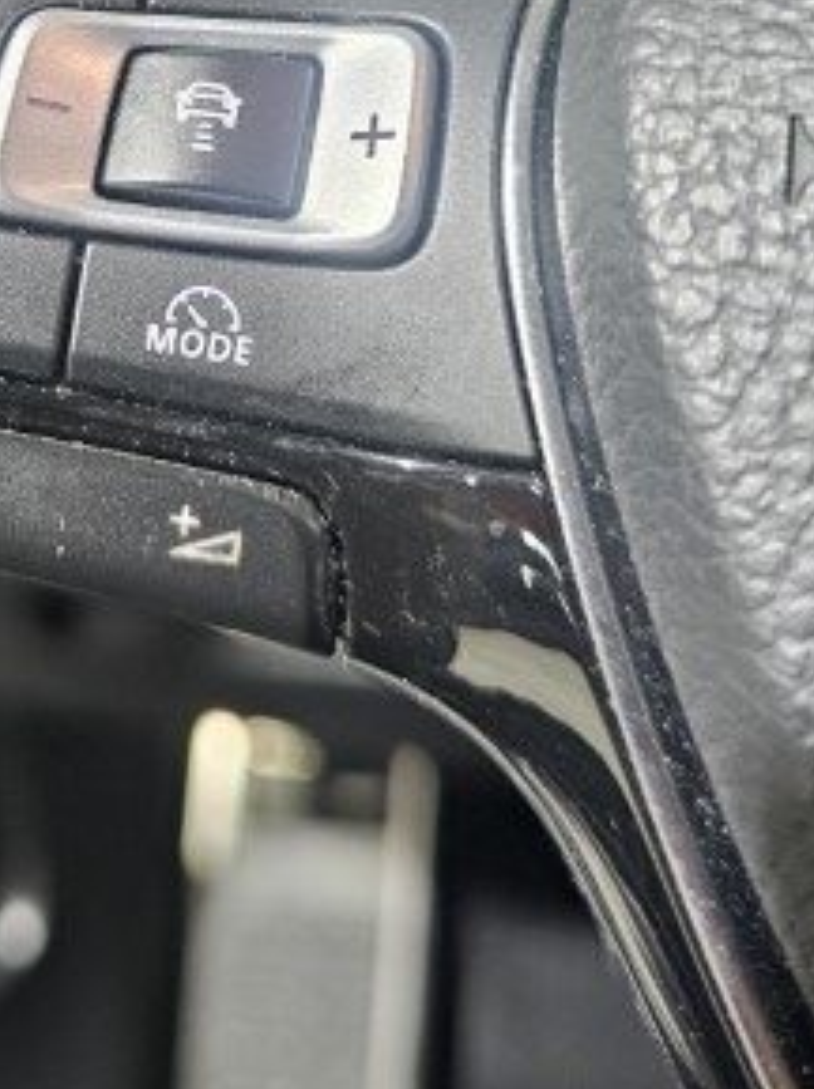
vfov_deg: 35.6
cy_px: 132
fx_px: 1603
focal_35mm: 51
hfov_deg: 27.9
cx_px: 170
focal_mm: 6.3
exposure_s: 1/50
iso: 640
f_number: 1.7
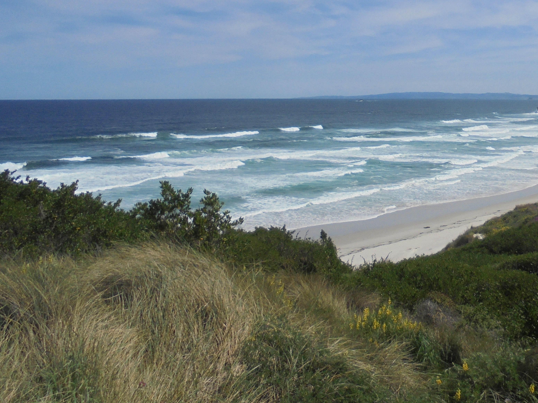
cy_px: 142
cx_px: 432
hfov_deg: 41.9
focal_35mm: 43
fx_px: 668
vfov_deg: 33.4
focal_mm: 4.6
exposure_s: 1/250
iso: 100
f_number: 11.5
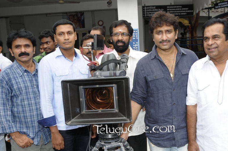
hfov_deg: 47.6
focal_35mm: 41
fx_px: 257
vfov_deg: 32.8
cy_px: 83
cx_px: 135
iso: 250
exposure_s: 1/125
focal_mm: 21
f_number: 7.1
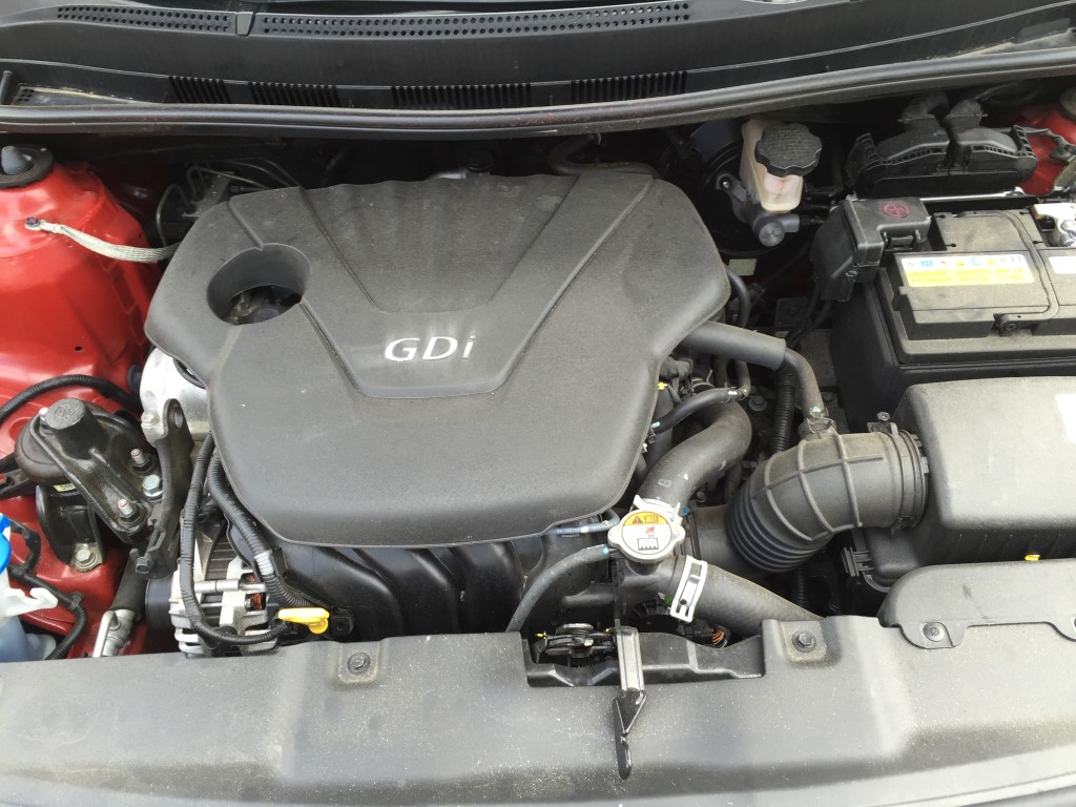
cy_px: 404
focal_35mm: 29
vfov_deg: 48.2
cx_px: 538
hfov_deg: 61.7
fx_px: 901
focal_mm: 4.15
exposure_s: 1/120
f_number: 2.2
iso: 40
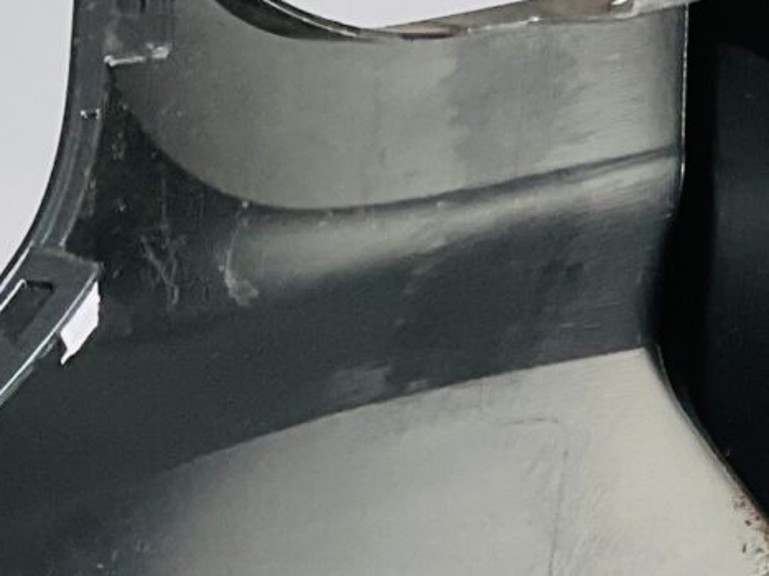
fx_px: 3531
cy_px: 844
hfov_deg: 11.8
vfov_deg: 9.1
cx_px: 1191
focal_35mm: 159
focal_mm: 3
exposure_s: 1/425
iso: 16
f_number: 1.8
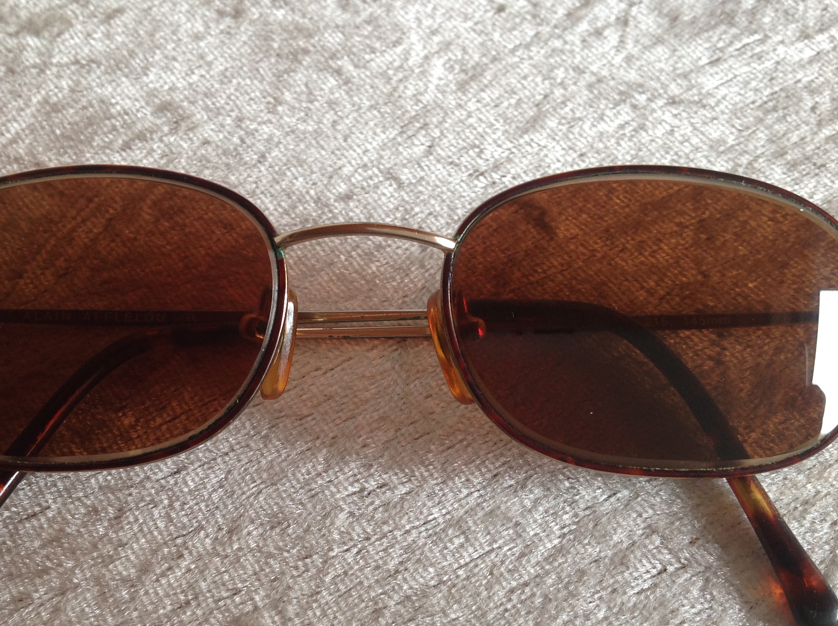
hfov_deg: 42.0
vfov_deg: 32.0
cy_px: 366
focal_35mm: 45
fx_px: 1088
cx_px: 359
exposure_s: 1/30
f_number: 2.4
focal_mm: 4.28
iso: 50
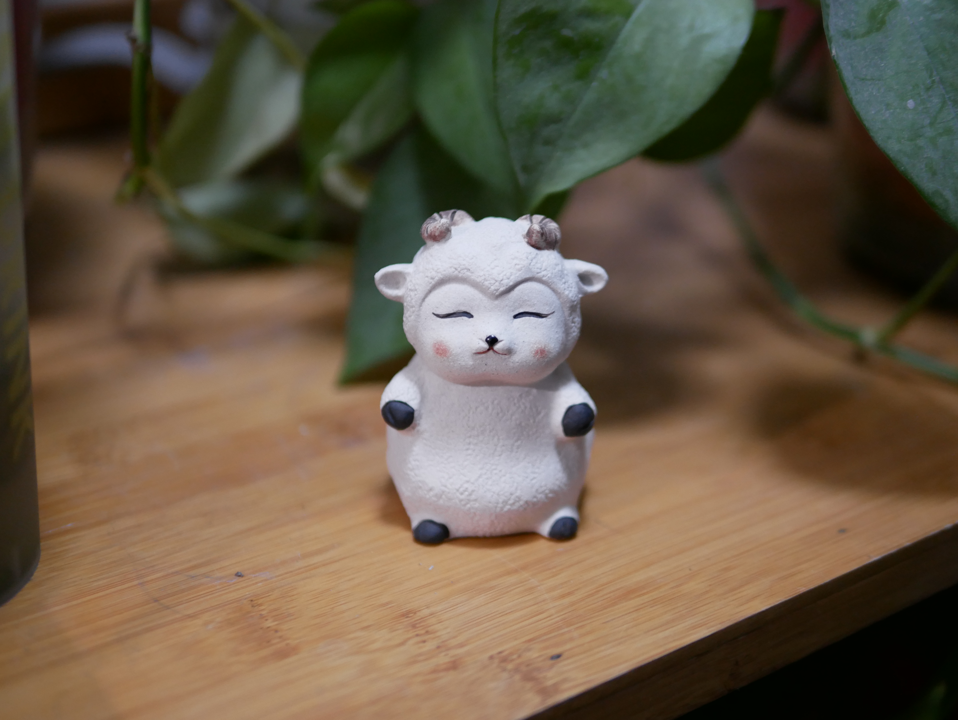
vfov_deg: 29.1
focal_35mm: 50
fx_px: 1384
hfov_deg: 38.2
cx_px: 479
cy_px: 360
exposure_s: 1/60
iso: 800
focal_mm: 25
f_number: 1.4
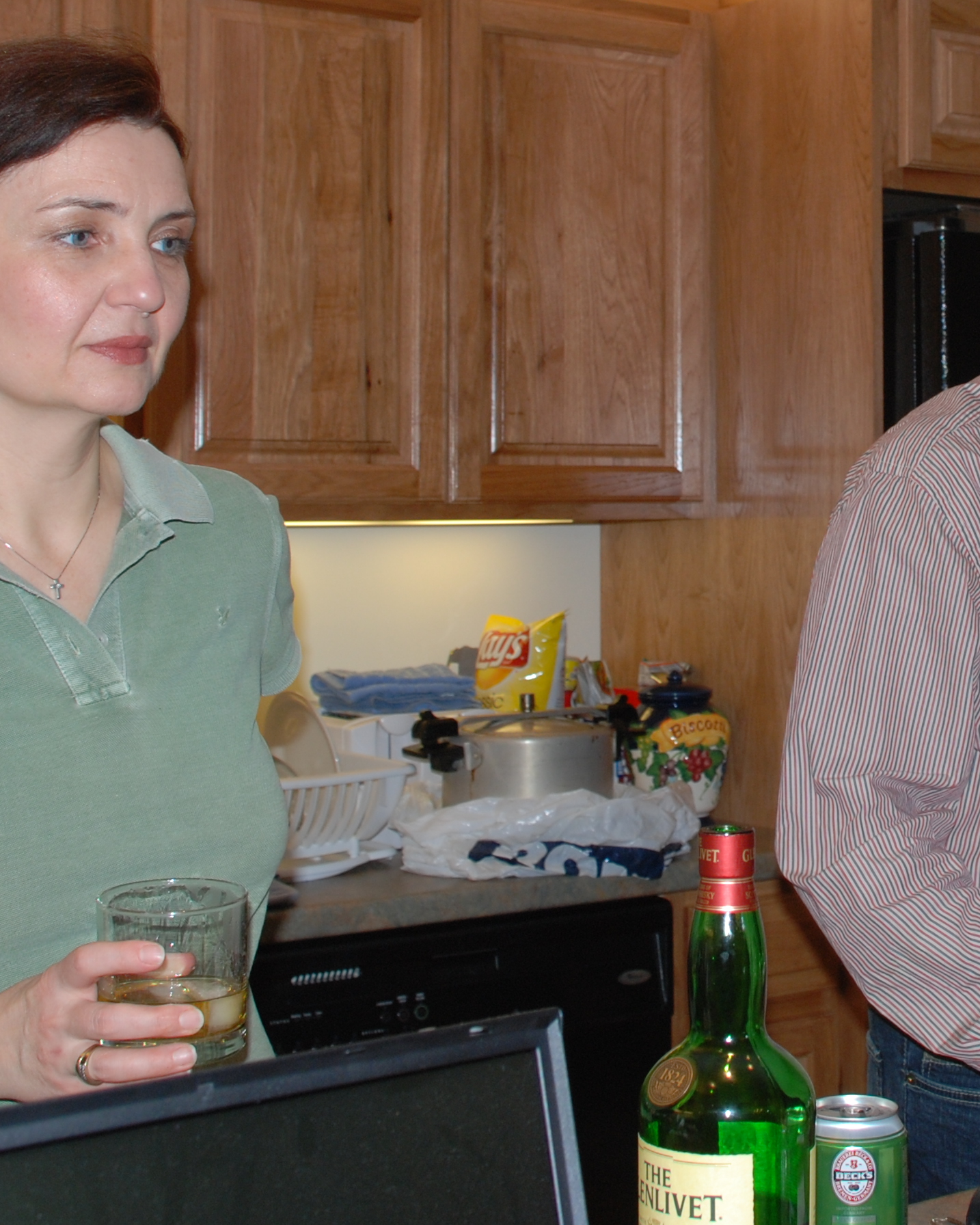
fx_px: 2429
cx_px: 853
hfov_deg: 22.3
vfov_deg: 28.1
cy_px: 393
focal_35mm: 67
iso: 200
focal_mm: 22
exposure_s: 1/60
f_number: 5.6
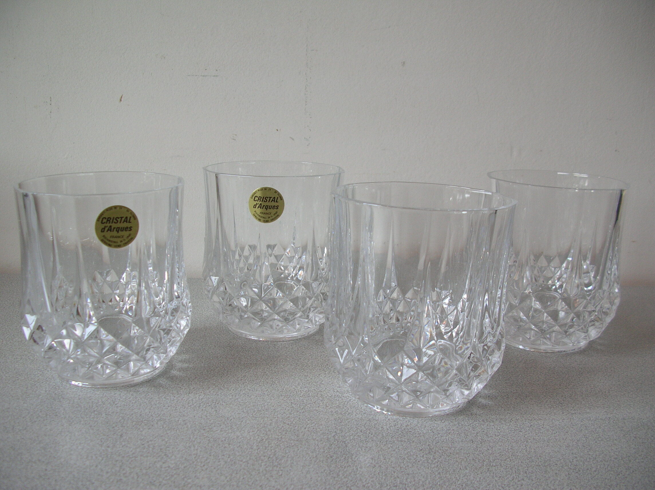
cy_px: 245
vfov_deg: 40.6
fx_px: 662
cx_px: 328
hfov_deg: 52.7
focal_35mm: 35
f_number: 2.8
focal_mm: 5.8
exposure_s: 1/17
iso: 50
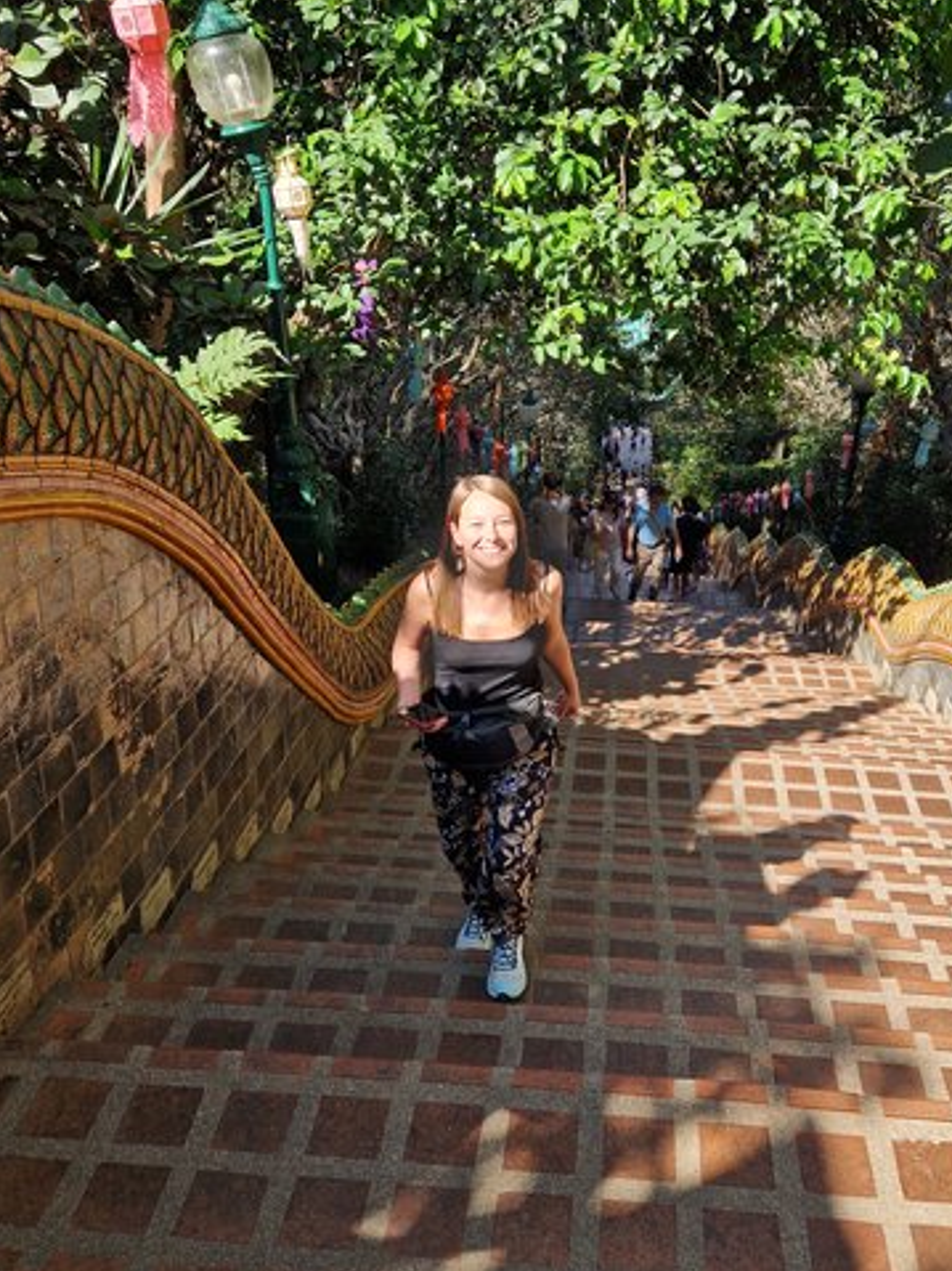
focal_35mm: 32
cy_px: 592
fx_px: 1174
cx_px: 573
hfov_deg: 43.9
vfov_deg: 56.8
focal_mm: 5.4
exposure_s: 1/520
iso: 50
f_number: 1.8
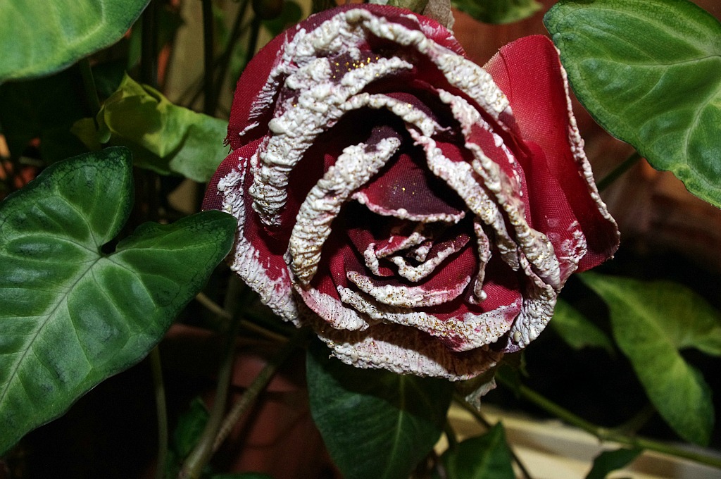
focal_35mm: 34
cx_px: 360
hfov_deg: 55.9
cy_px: 240
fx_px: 680
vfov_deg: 38.8
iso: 1600
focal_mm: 23.13
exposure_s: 1/20
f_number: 8
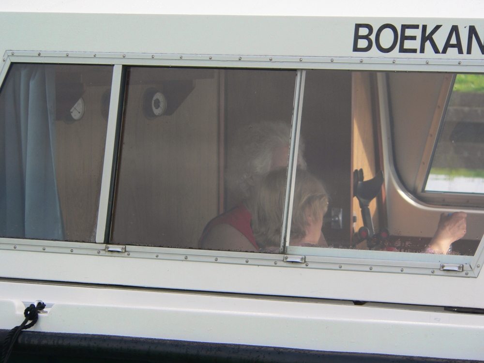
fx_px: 3495
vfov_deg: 5.9
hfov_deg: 7.9
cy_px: 182
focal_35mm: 250
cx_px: 242
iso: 80
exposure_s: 1/160
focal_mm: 41.7
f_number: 4
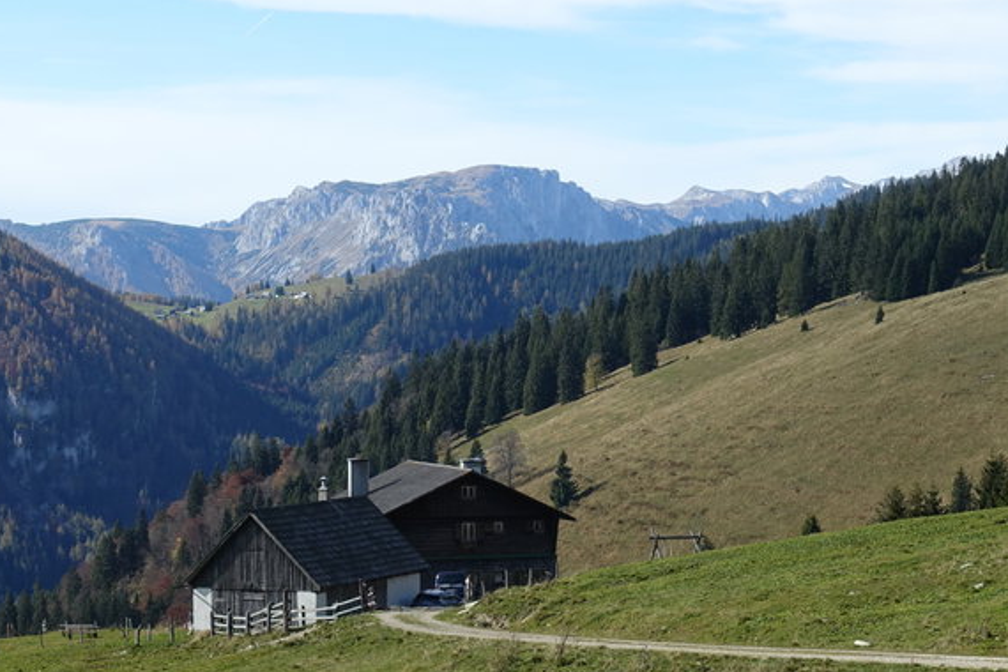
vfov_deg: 11.9
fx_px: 3220
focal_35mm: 115
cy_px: 485
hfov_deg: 17.8
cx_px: 345
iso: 125
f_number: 5.6
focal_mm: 23.34
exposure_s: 1/320
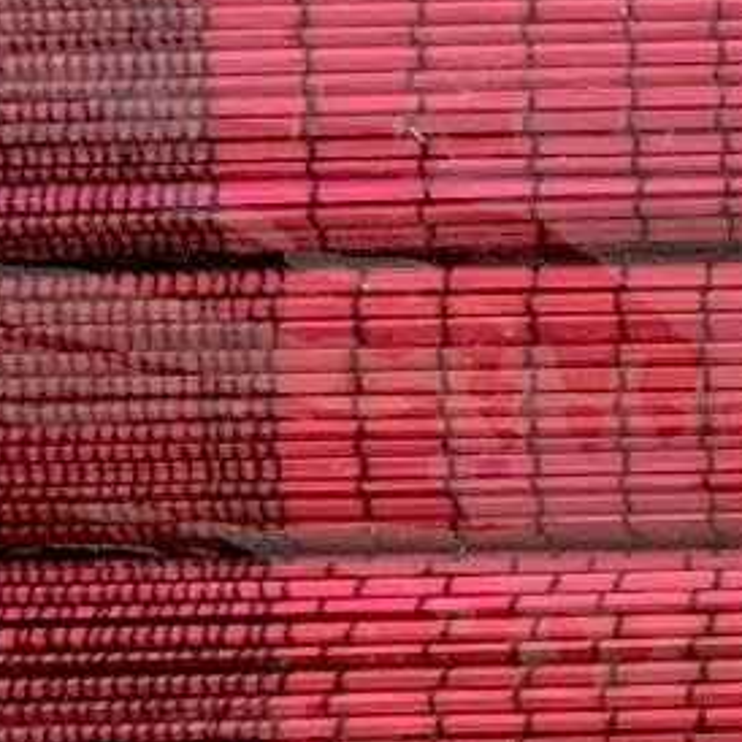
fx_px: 4098
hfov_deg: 9.8
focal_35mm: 169
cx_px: 1346
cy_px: 837
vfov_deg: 10.2
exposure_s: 1/33
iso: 320
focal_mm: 4.25
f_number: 1.8
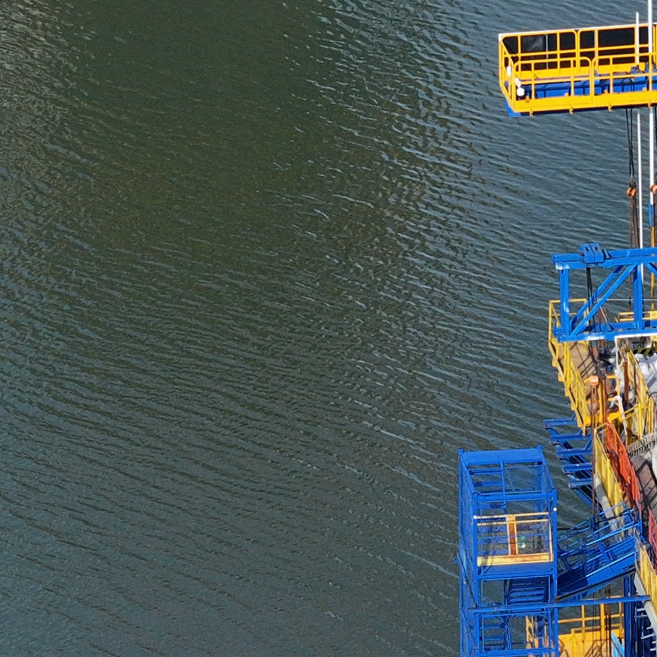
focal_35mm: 494
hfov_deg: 3.5
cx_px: 964
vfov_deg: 3.5
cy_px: 647
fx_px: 10608
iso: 100
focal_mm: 30.71
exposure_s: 1/800
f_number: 3.4
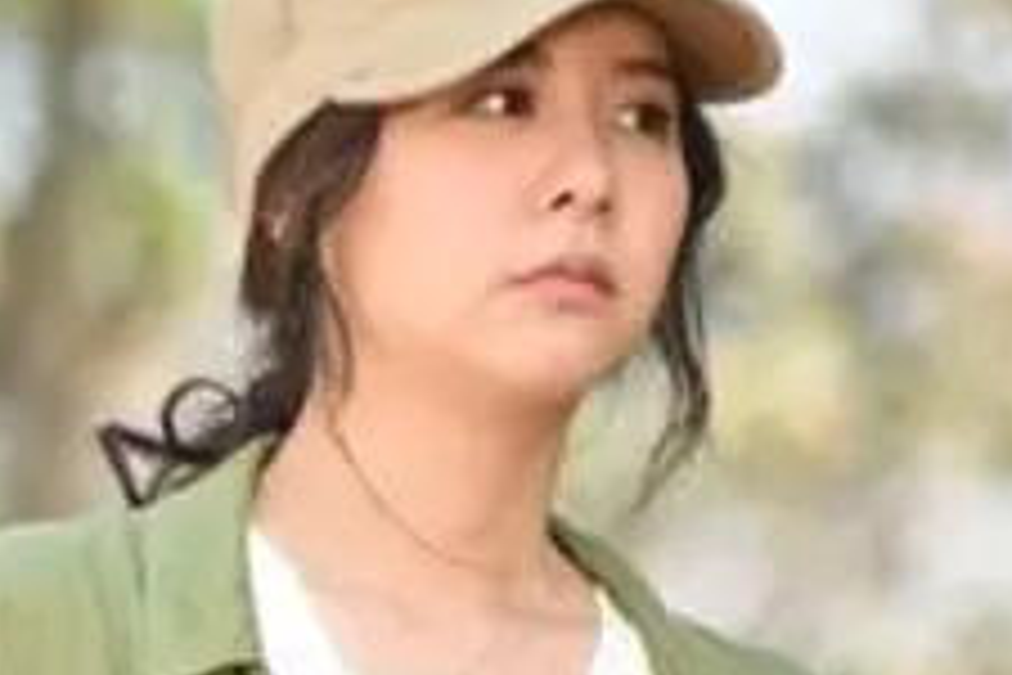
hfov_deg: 3.2
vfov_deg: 2.1
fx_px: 18018
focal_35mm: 641
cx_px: -135
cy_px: 518
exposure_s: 1/200
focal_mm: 185
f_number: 5
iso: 125
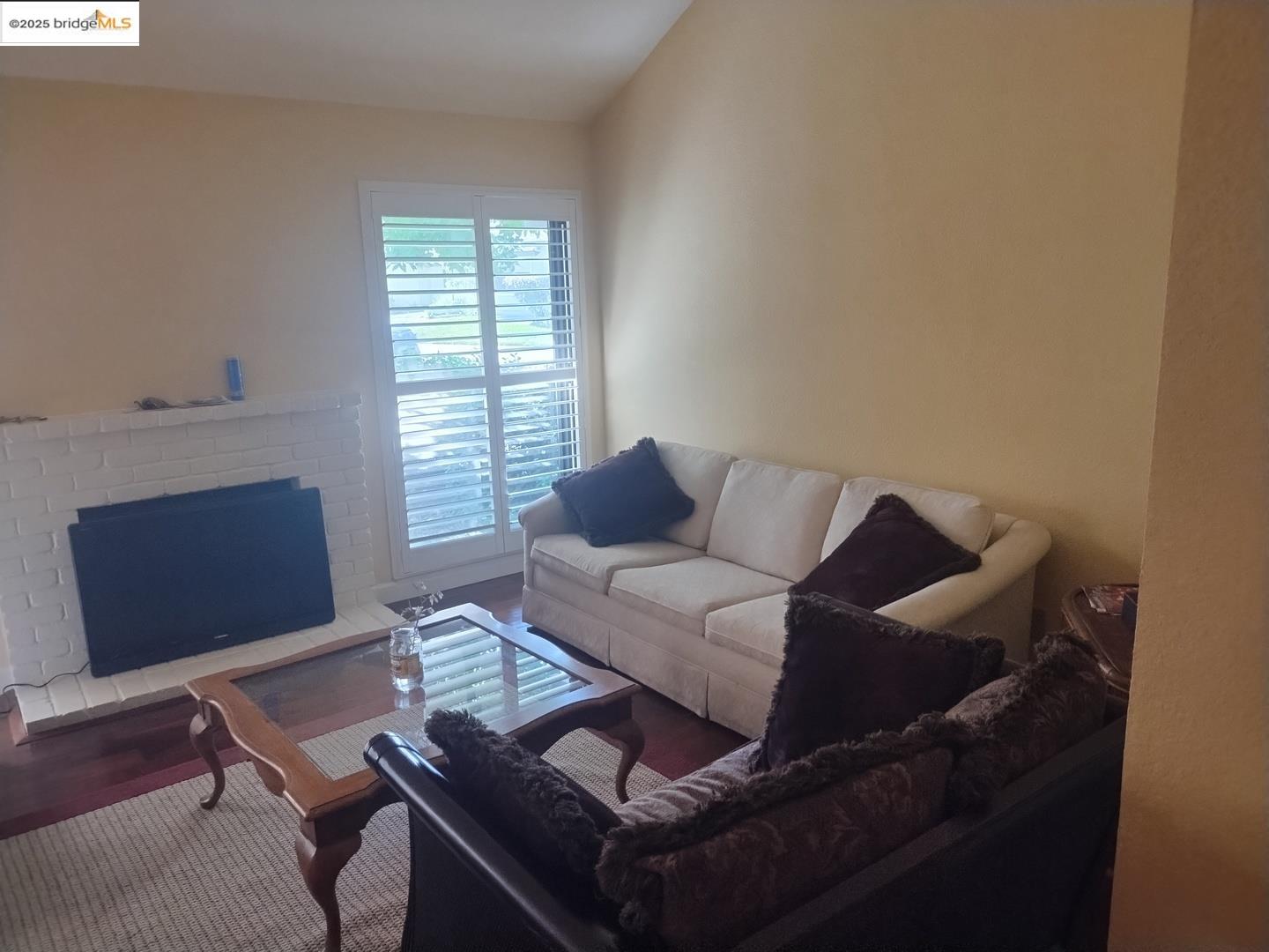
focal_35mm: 25
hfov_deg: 69.4
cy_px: 476
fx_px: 916
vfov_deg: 54.9
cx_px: 634
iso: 163
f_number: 1.7
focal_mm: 4.71
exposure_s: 1/40
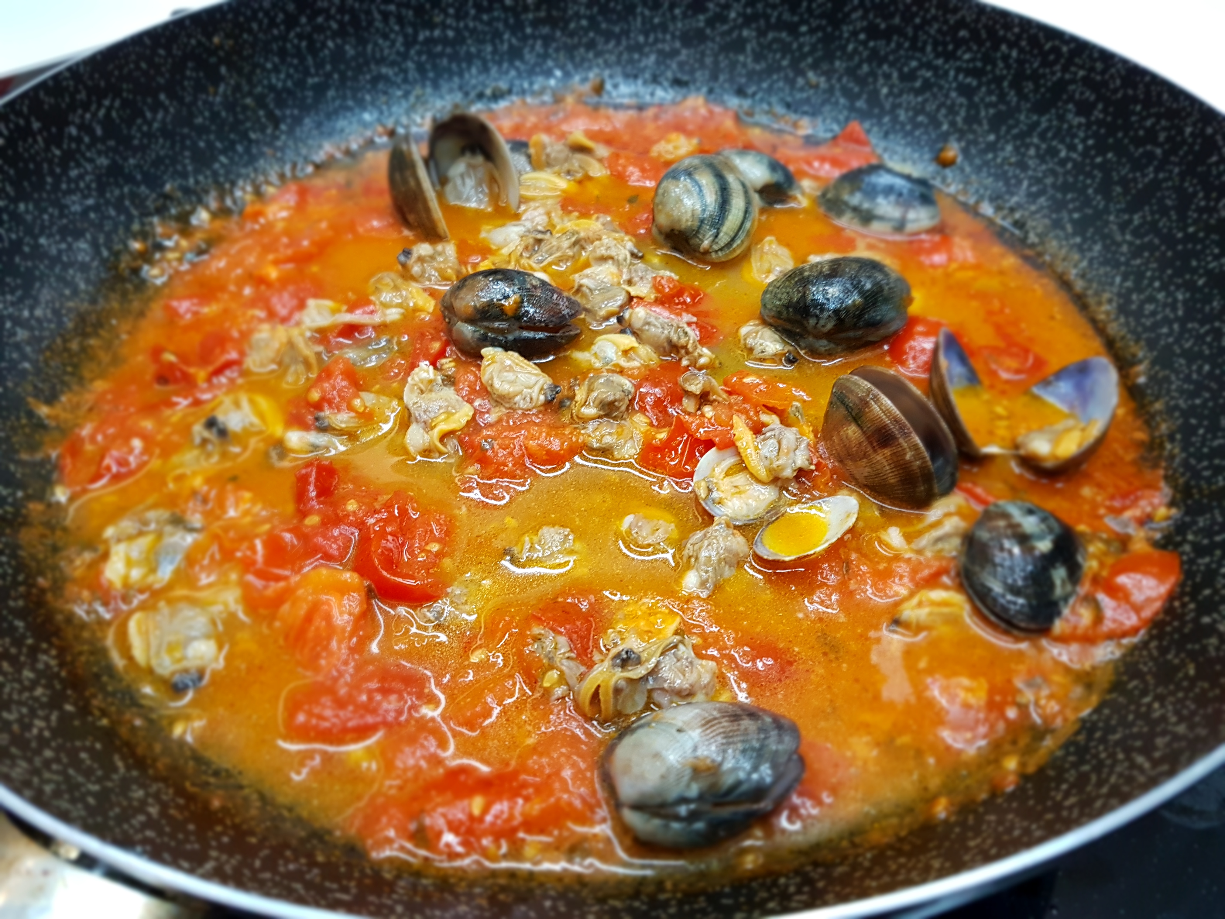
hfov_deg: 67.3
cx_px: 612
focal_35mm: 26
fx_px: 920
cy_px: 460
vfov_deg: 53.1
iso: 160
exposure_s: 1/33
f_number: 1.7
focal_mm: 4.2
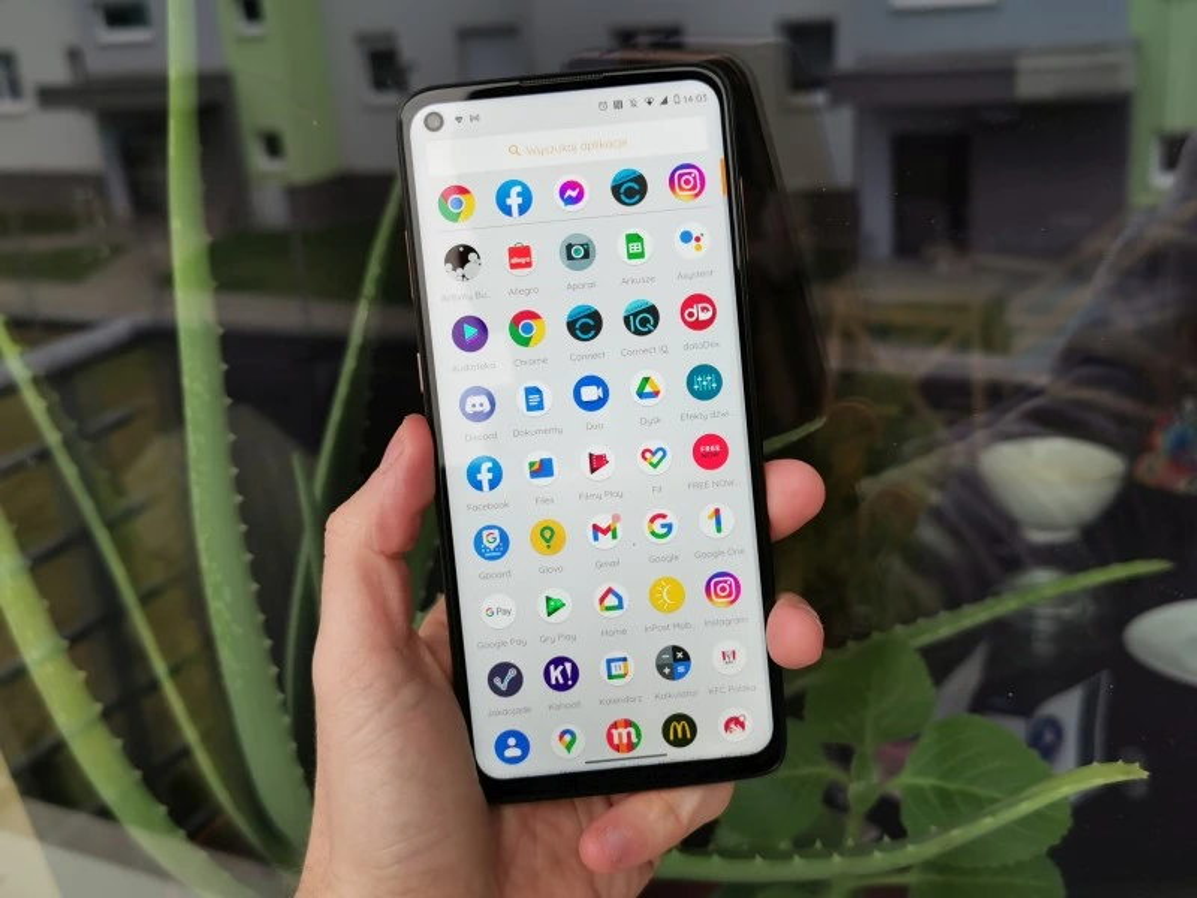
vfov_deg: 35.1
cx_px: 598
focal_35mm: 41
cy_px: 449
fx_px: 1418
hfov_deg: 45.8
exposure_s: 1/131
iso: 50
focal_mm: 5.56
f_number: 1.6
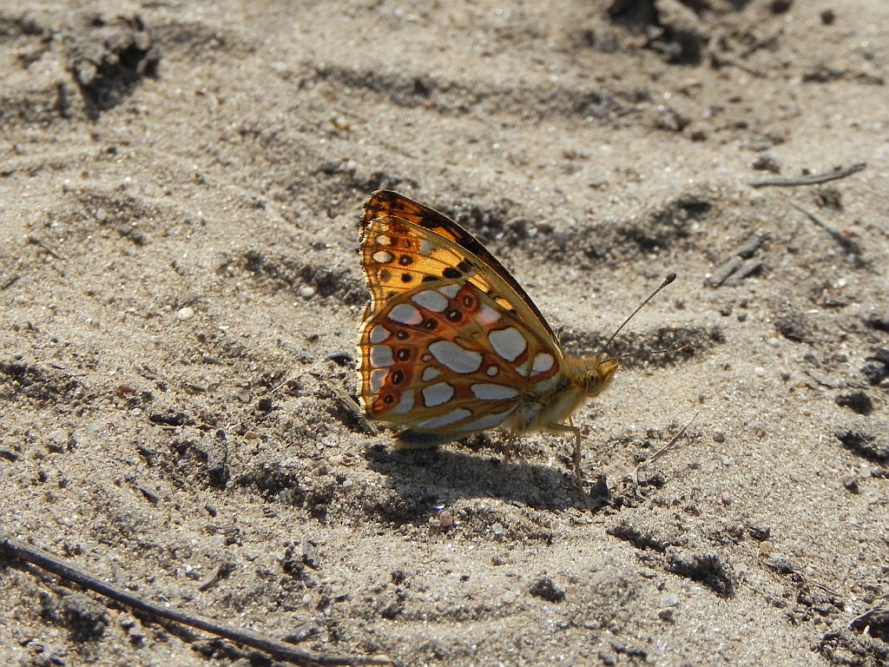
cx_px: 444
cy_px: 334
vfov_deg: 9.2
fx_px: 4160
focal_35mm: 162
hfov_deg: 12.2
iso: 160
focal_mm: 28.8
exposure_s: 1/368
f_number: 8
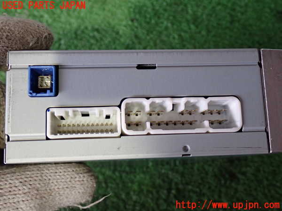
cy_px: 106
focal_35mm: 44
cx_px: 141
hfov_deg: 42.9
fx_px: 358
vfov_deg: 32.9
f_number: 2.9
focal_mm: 7.84
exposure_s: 1/40
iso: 500
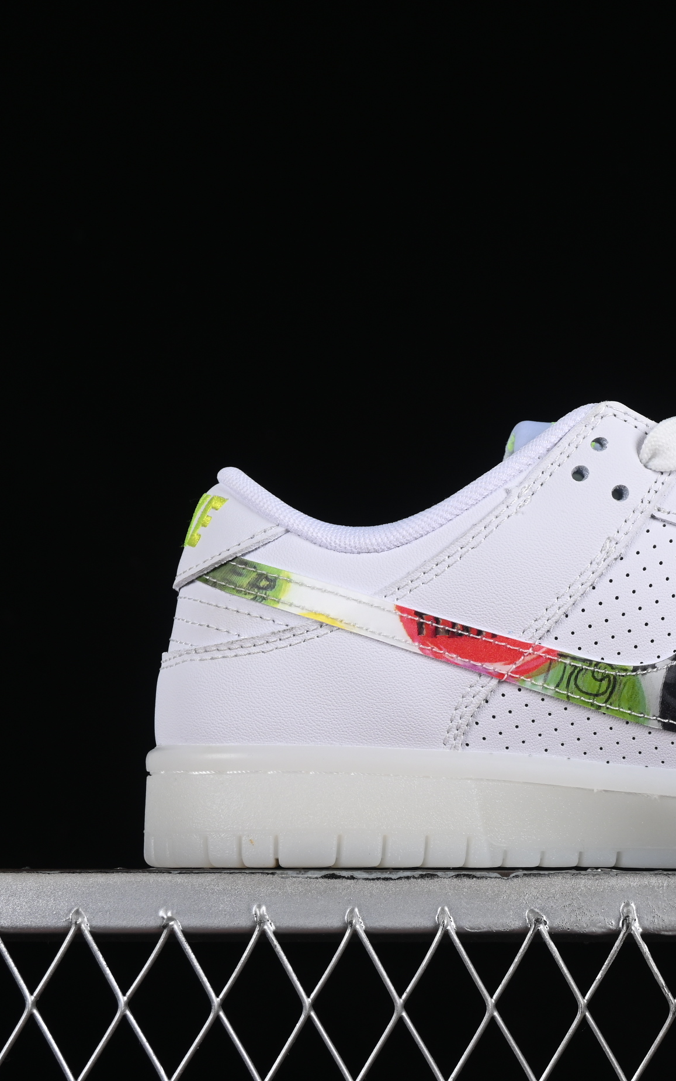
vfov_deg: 18.1
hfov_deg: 11.3
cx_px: 696
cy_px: 539
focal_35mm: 115
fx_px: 3388
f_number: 8
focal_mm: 50
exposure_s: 1/80
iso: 160
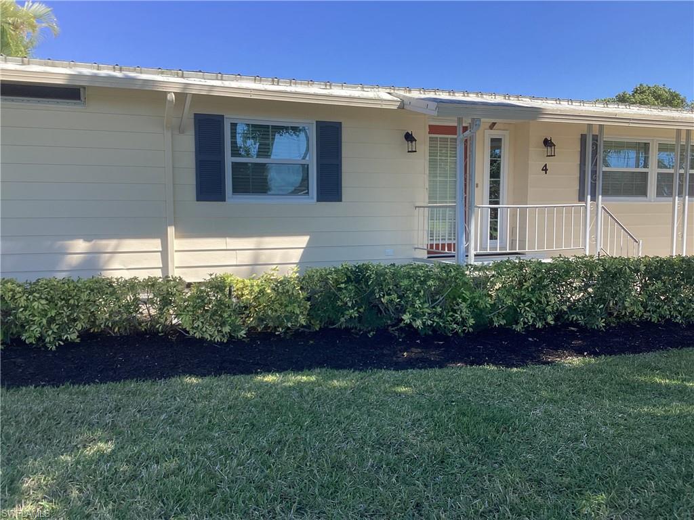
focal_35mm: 31
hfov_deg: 58.4
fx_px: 622
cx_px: 347
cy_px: 260
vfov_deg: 45.4
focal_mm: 3.3
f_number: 2.4
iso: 25
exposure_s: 1/532
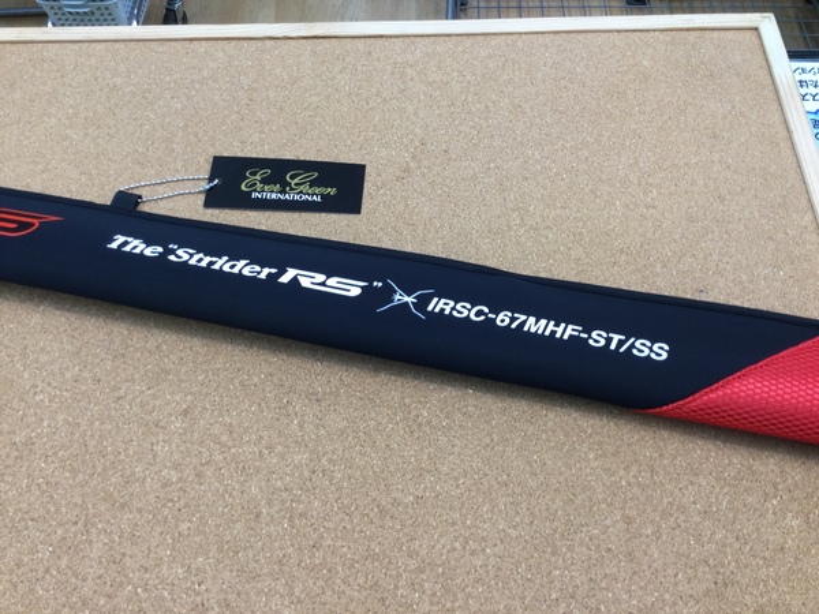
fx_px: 733
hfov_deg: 58.4
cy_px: 307
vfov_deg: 45.4
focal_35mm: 31
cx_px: 410
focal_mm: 3.3
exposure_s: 1/30
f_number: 2.4
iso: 50
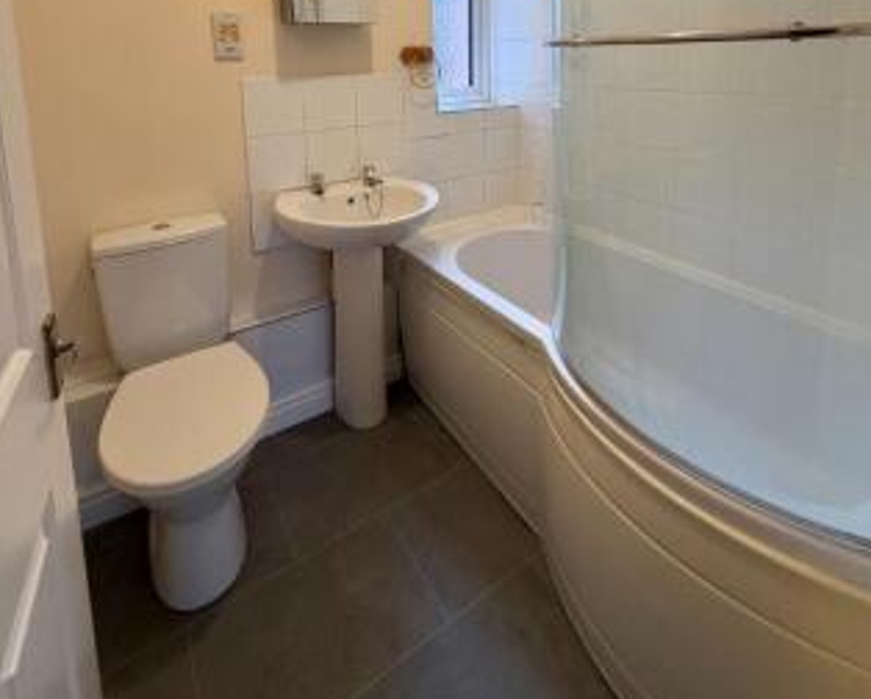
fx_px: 490
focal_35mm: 19
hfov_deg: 83.2
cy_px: 121
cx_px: 447
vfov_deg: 63.5
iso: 250
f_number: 2.2
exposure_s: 1/100
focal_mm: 2.22
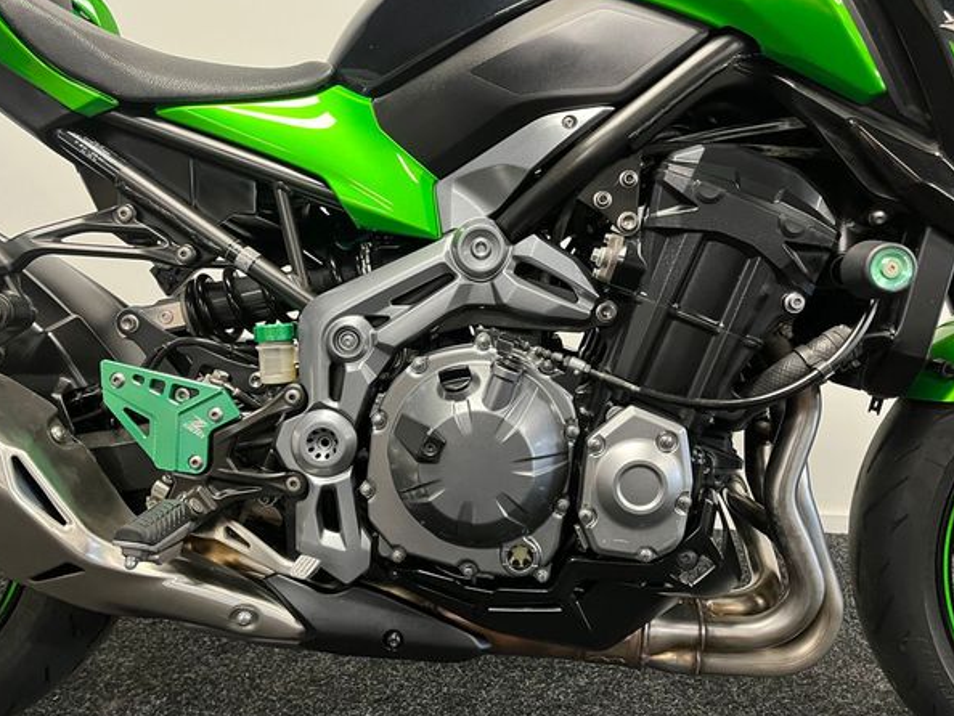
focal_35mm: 28
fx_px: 772
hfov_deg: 63.4
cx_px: 496
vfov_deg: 49.8
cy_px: 347
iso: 400
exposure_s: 1/50
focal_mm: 5.1
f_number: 1.6
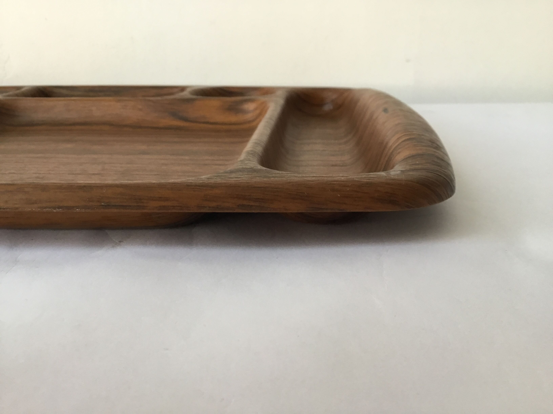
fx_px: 495
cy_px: 207
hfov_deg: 58.4
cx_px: 276
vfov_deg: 45.4
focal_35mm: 31
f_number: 2.4
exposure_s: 1/33
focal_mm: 3.3
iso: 100
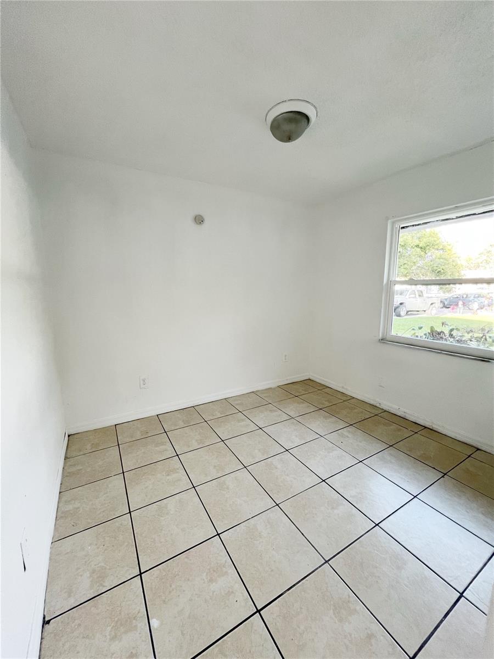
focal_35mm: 13
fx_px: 247
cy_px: 330
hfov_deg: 89.9
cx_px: 247
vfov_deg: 106.2
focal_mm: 1.57
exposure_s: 1/99
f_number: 1.8
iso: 200
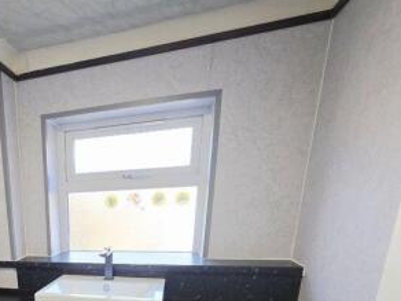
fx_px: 301
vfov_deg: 45.7
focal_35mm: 26
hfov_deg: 59.1
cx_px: 53
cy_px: 293
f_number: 1.9
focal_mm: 2.2
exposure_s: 1/100
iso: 100
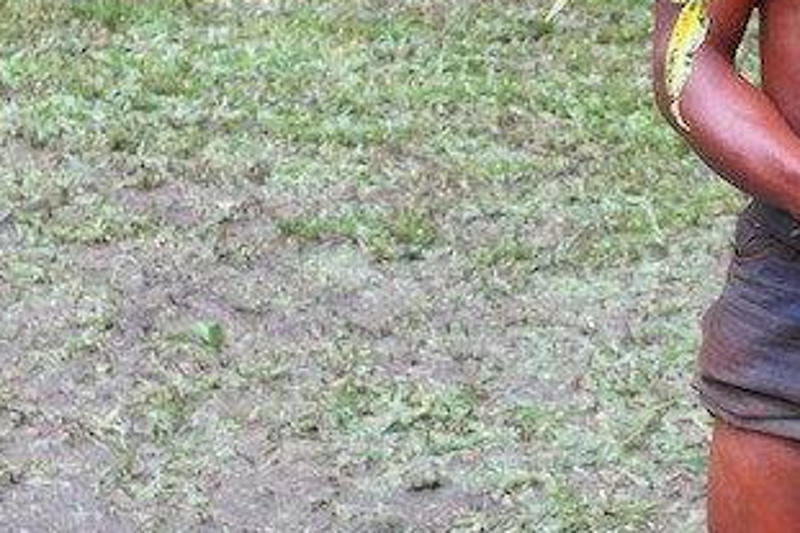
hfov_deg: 12.2
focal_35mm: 166
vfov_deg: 8.2
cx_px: 828
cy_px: 5
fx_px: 3687
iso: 400
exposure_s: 1/100
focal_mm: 28
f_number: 4
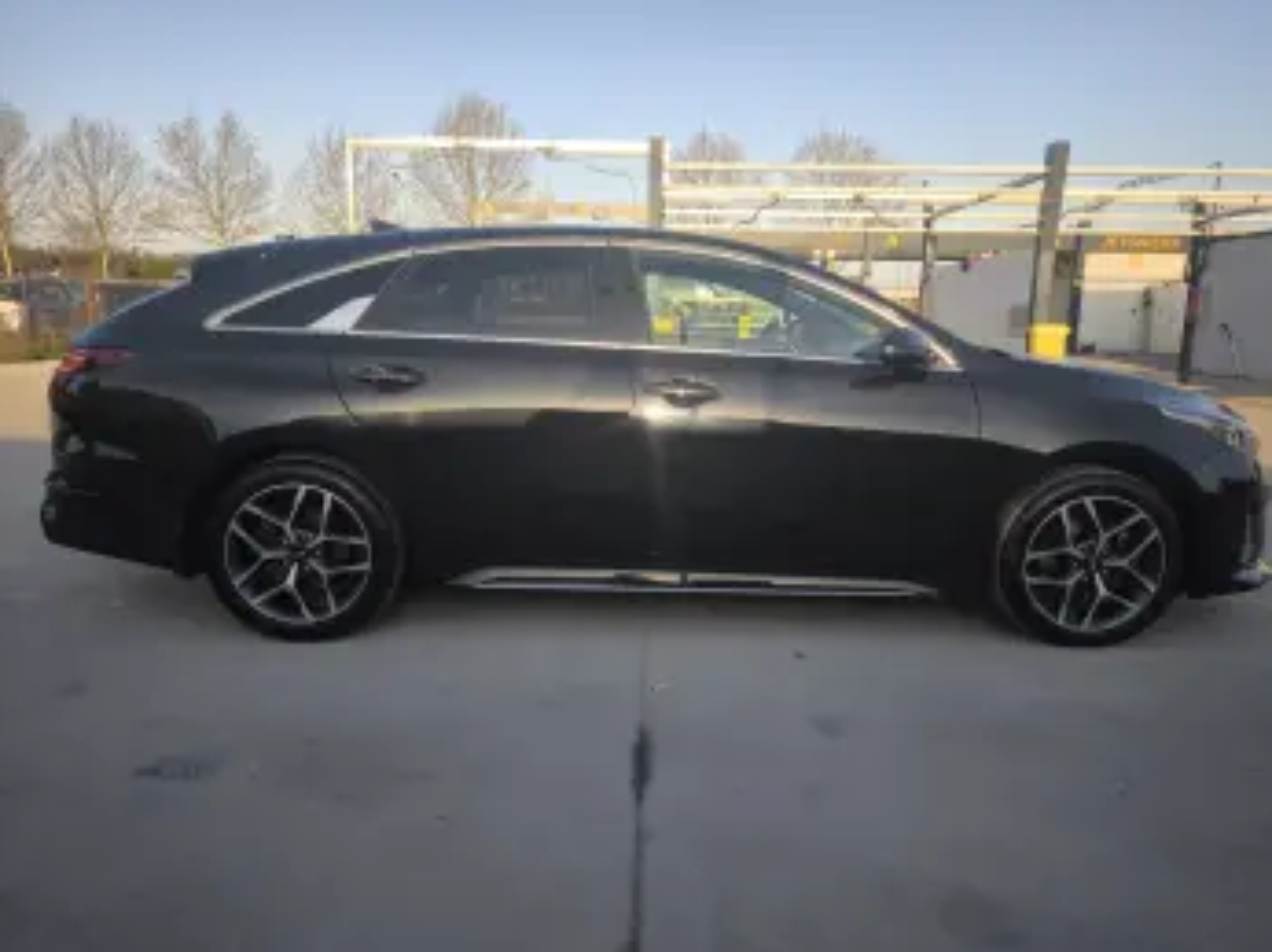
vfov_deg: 54.8
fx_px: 918
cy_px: 482
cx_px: 658
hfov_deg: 69.4
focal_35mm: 25
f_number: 1.9
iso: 50
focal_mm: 6.92
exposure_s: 1/1152
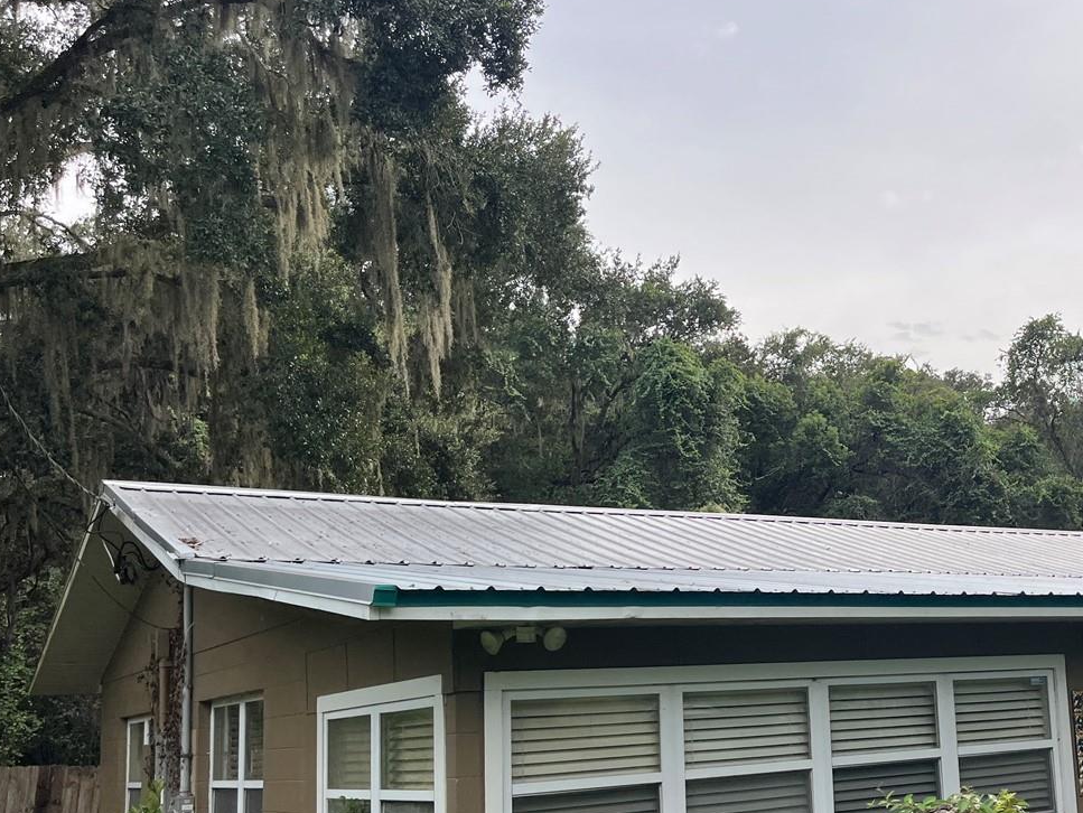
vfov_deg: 33.4
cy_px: 513
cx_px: 850
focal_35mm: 43
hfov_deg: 42.1
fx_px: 1346
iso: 50
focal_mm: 5.1
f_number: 1.6
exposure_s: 1/1325
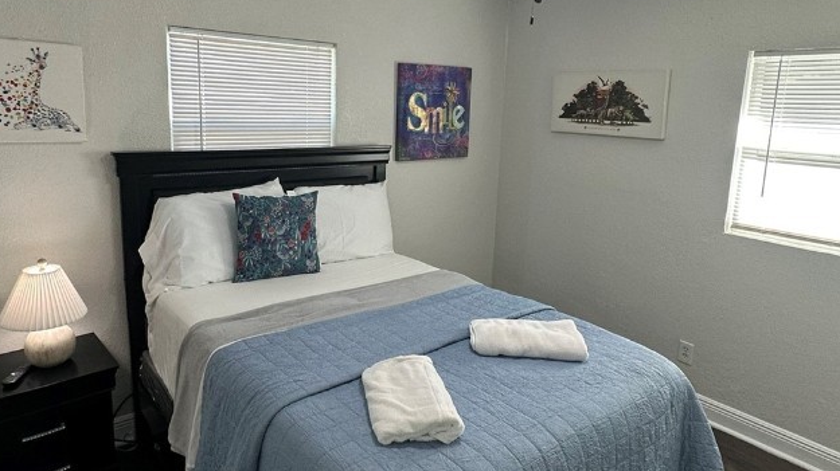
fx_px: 557
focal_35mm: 25
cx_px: 411
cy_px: 195
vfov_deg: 45.7
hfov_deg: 74.1
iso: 125
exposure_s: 1/120
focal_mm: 2.22
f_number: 2.2
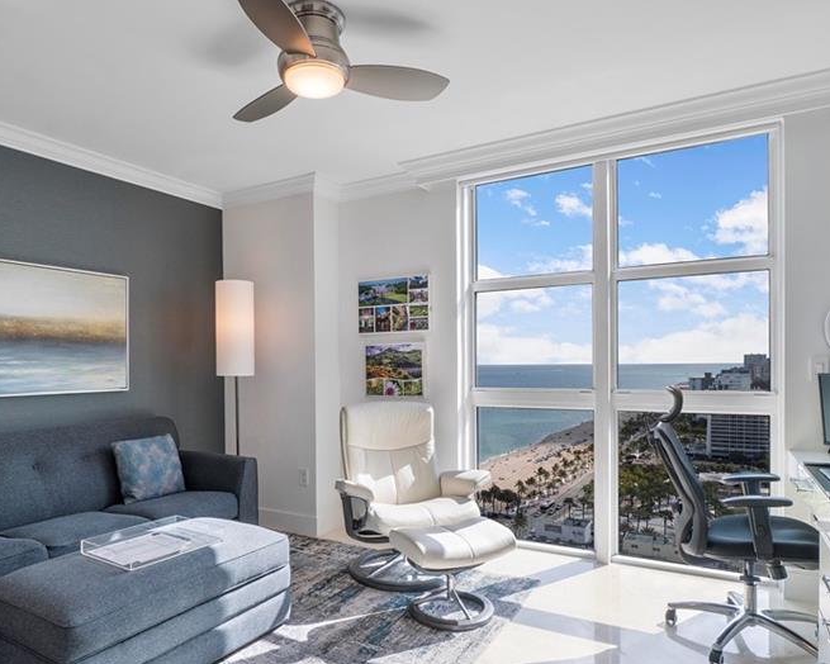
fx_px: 540
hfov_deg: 75.0
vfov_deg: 63.0
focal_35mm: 22
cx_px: 399
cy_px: 368
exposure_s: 1/30
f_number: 11
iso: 100
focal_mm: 10
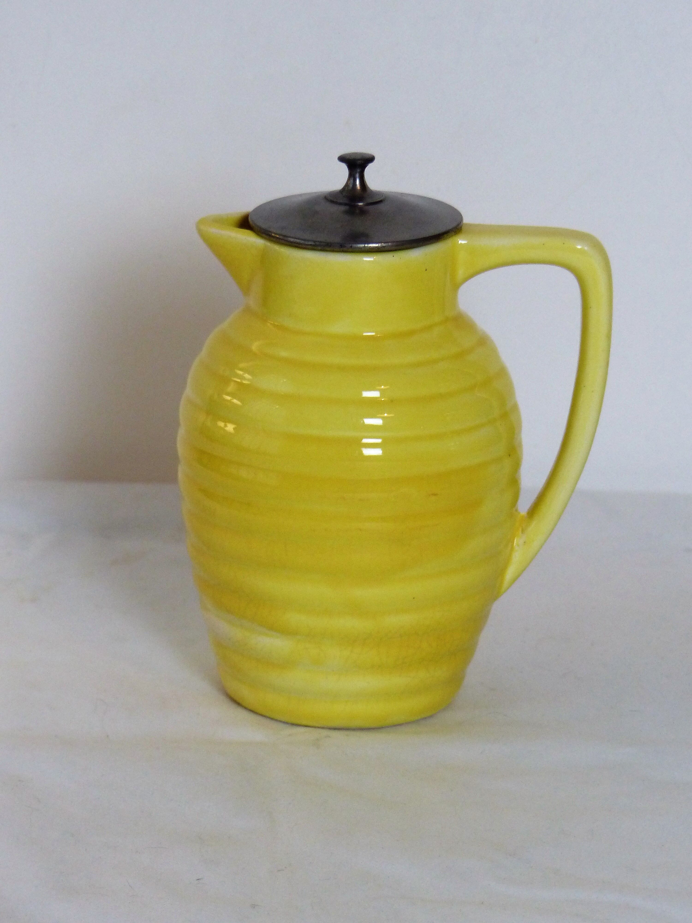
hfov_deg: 9.5
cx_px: 346
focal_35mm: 157
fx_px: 4185
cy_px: 462
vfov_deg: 12.6
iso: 320
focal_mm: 25.6
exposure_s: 1/80
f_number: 2.8
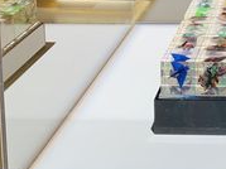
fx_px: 568
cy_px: -93
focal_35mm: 87
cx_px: 271
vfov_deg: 15.5
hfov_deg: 21.0
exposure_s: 1/60
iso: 64
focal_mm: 4.25
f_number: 1.8
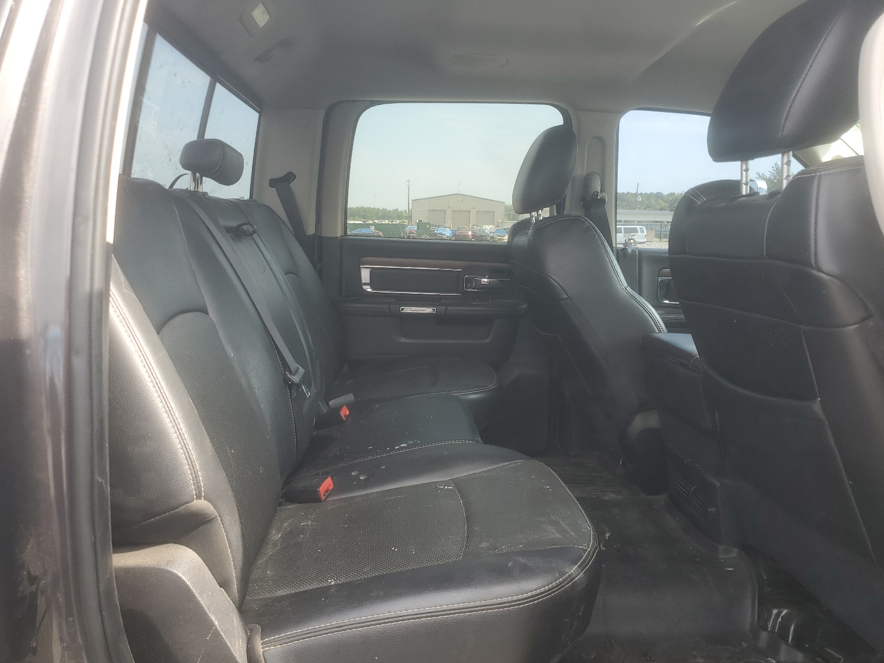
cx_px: 442
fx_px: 664
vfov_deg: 53.1
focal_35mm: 26
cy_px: 332
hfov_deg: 67.3
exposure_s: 1/294
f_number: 1.5
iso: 50
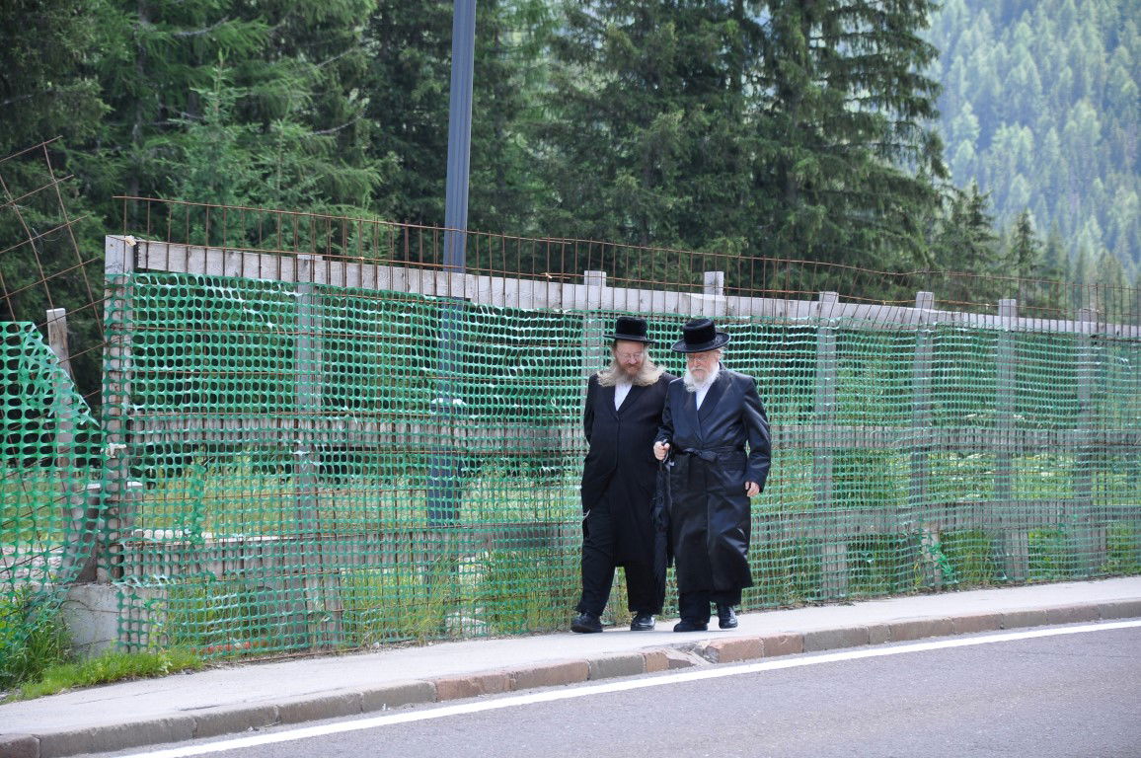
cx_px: 570
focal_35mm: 158
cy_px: 379
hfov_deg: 13.1
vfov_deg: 8.7
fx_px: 4986
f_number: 5.6
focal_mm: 105
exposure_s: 1/80
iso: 200
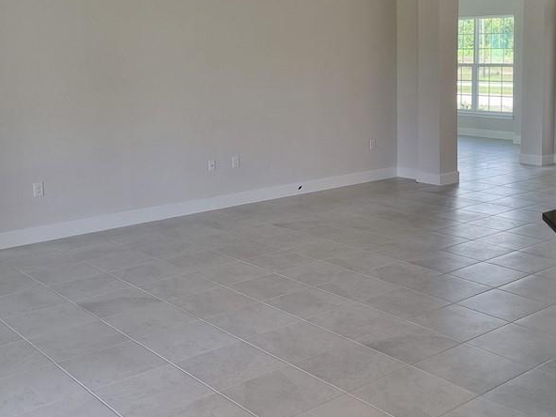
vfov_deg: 31.9
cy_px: 138
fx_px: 723
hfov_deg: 41.9
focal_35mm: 45
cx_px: 332
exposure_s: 1/120
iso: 80
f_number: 1.8
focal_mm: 5.4
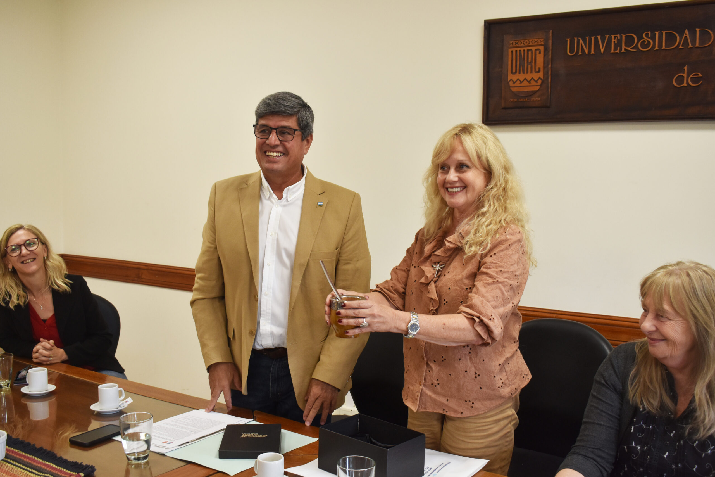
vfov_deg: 36.9
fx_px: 715
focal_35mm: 36
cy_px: 238
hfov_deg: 53.1
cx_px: 358
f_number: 5
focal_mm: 24
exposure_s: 1/60
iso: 450
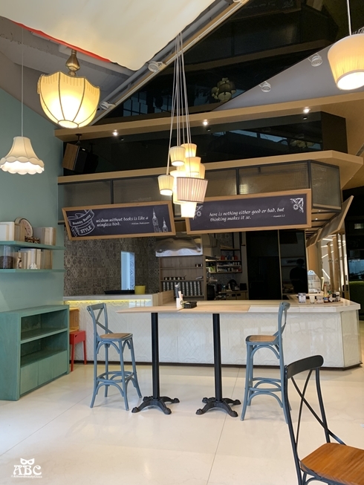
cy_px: 242
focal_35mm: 26
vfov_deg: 67.3
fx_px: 364
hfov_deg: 53.1
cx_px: 182
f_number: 1.8
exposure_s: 1/60
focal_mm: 4.25
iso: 200
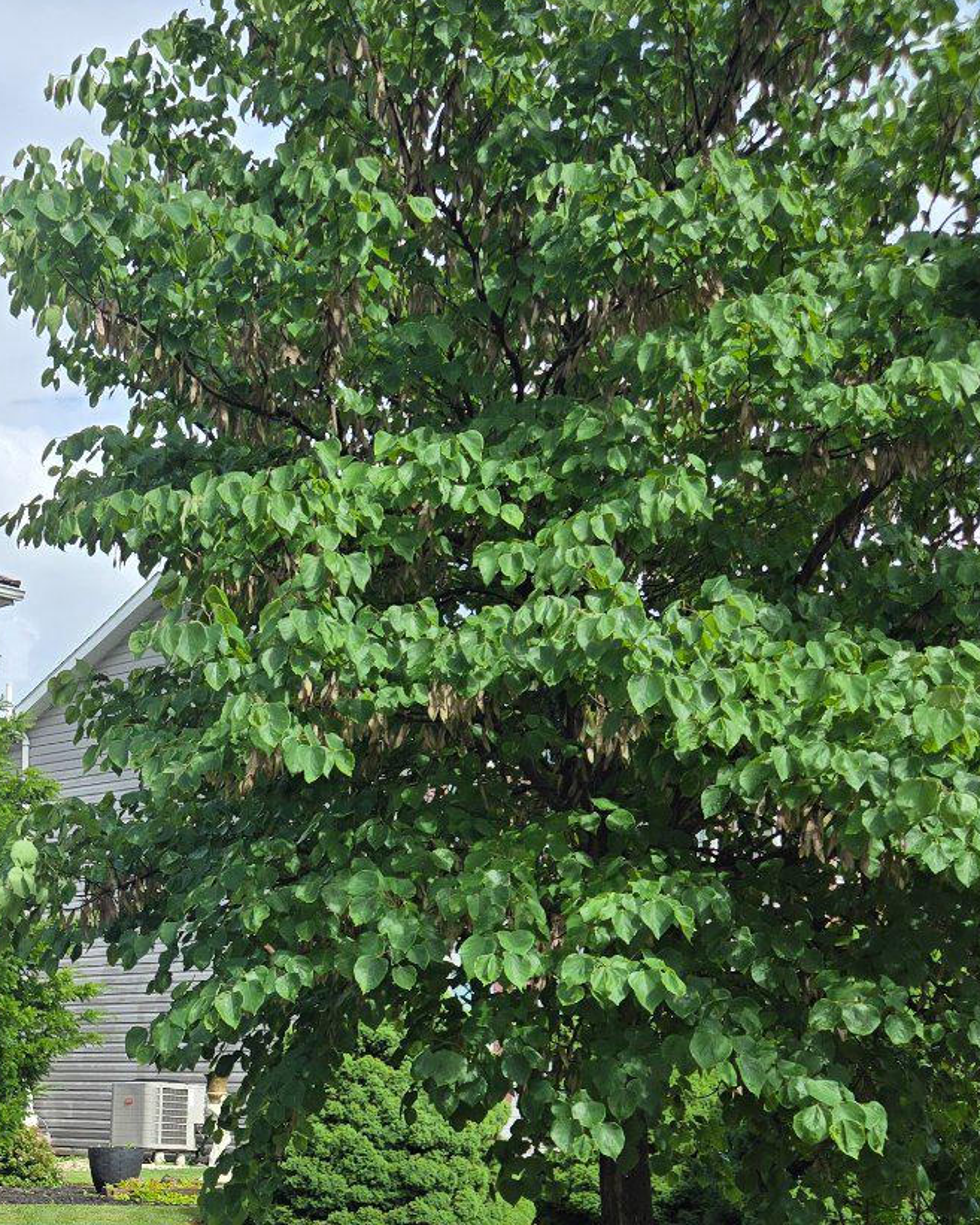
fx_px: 2030
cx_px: -18
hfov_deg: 25.7
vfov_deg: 32.5
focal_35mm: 56
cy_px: 1010
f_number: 1.8
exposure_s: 1/1819
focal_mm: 5.4
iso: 25
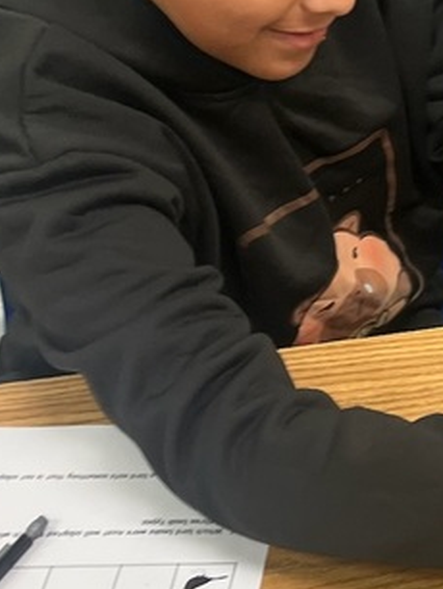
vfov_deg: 22.3
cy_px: 167
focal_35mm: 87
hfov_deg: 15.6
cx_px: 680
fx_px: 1482
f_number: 1.6
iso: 64
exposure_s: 1/60
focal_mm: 5.1
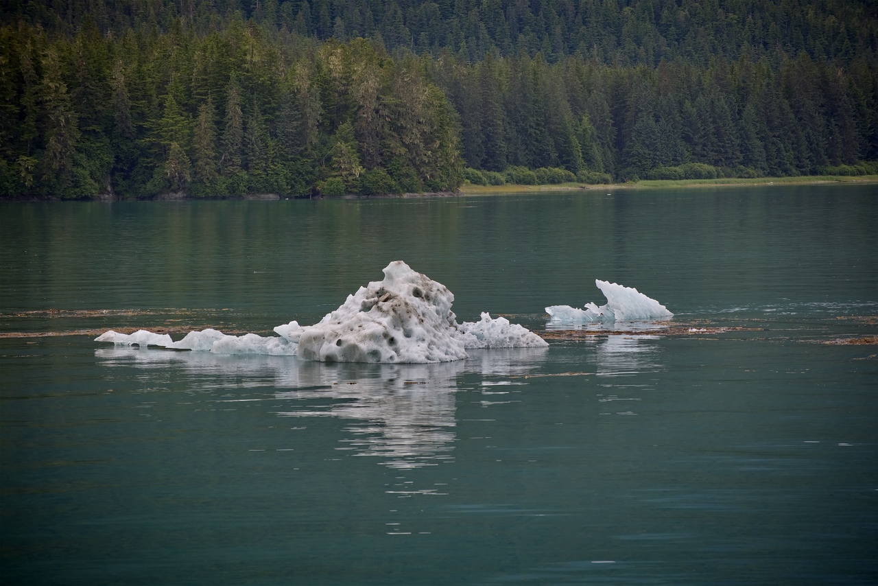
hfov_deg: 13.2
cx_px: 439
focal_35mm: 155
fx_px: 3781
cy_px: 293
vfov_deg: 8.9
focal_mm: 155
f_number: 5.6
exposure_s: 1/320
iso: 100
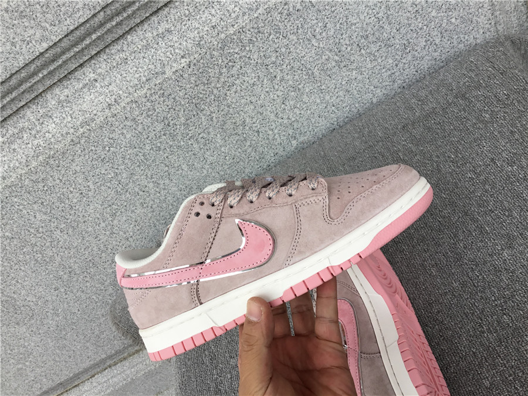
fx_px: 473
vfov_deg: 45.4
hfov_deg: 58.4
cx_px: 264
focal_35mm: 31
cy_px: 198
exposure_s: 1/100
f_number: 2.4
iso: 25
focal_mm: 3.3
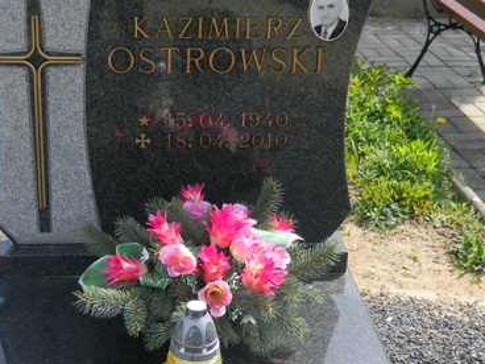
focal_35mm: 66
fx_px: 925
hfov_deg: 29.2
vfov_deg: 22.2
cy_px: 200
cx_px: 158
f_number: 4
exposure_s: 1/350
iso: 80
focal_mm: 6.9
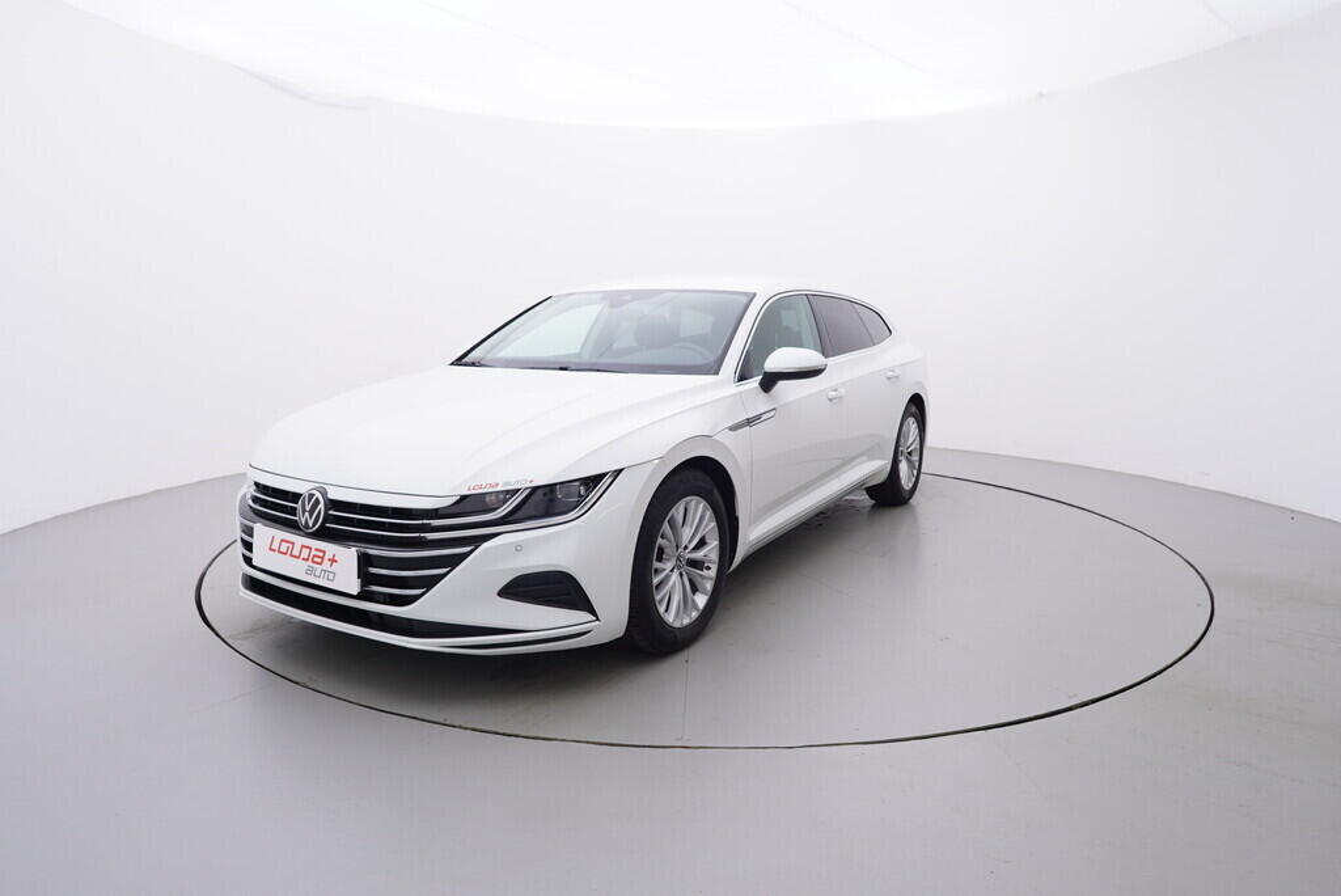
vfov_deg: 56.2
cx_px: 670
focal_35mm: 22
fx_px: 839
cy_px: 448
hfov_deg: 77.3
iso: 200
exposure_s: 1/80
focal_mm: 15
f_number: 5
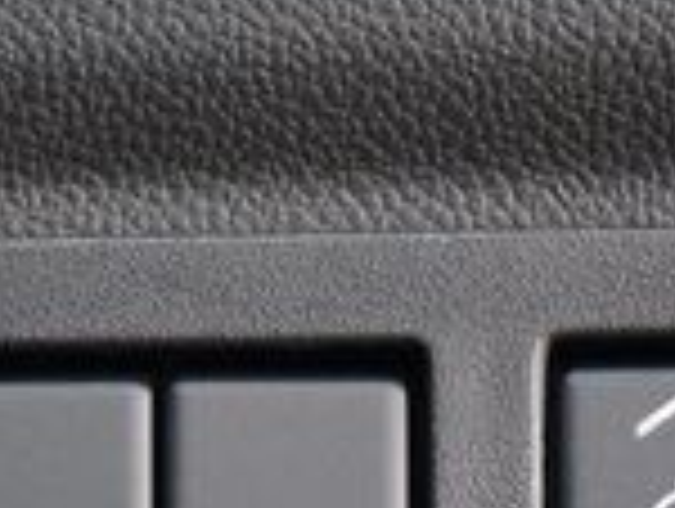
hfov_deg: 4.6
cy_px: 753
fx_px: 8398
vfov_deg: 3.5
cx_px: 176
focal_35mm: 430
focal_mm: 70
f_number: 2.8
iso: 1600
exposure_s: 1/6
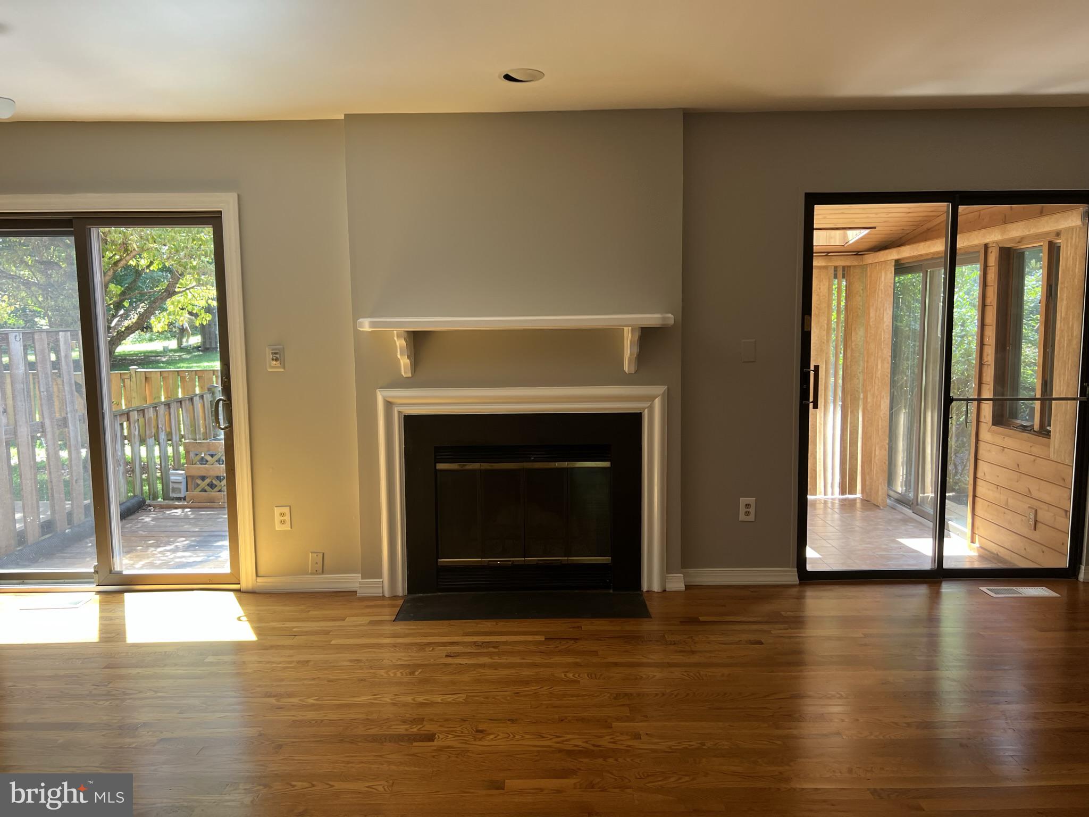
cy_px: 408
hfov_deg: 67.3
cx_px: 544
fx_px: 818
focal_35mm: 26
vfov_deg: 53.1
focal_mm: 5.7
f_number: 1.5
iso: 80
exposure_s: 1/120
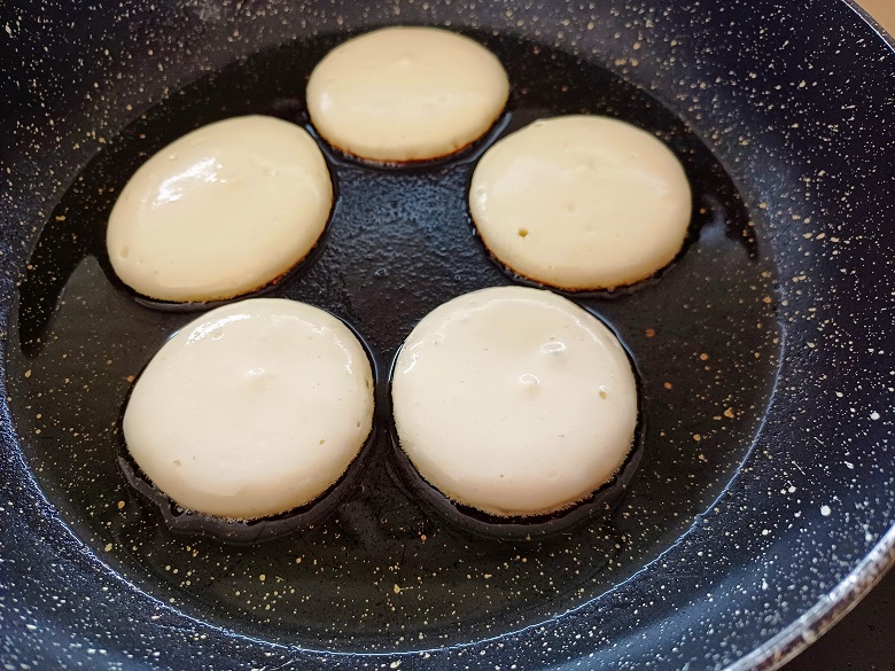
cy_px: 336
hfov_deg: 69.4
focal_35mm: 25
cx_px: 448
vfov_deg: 54.9
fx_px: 646
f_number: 1.8
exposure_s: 1/50
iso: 400
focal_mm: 4.65
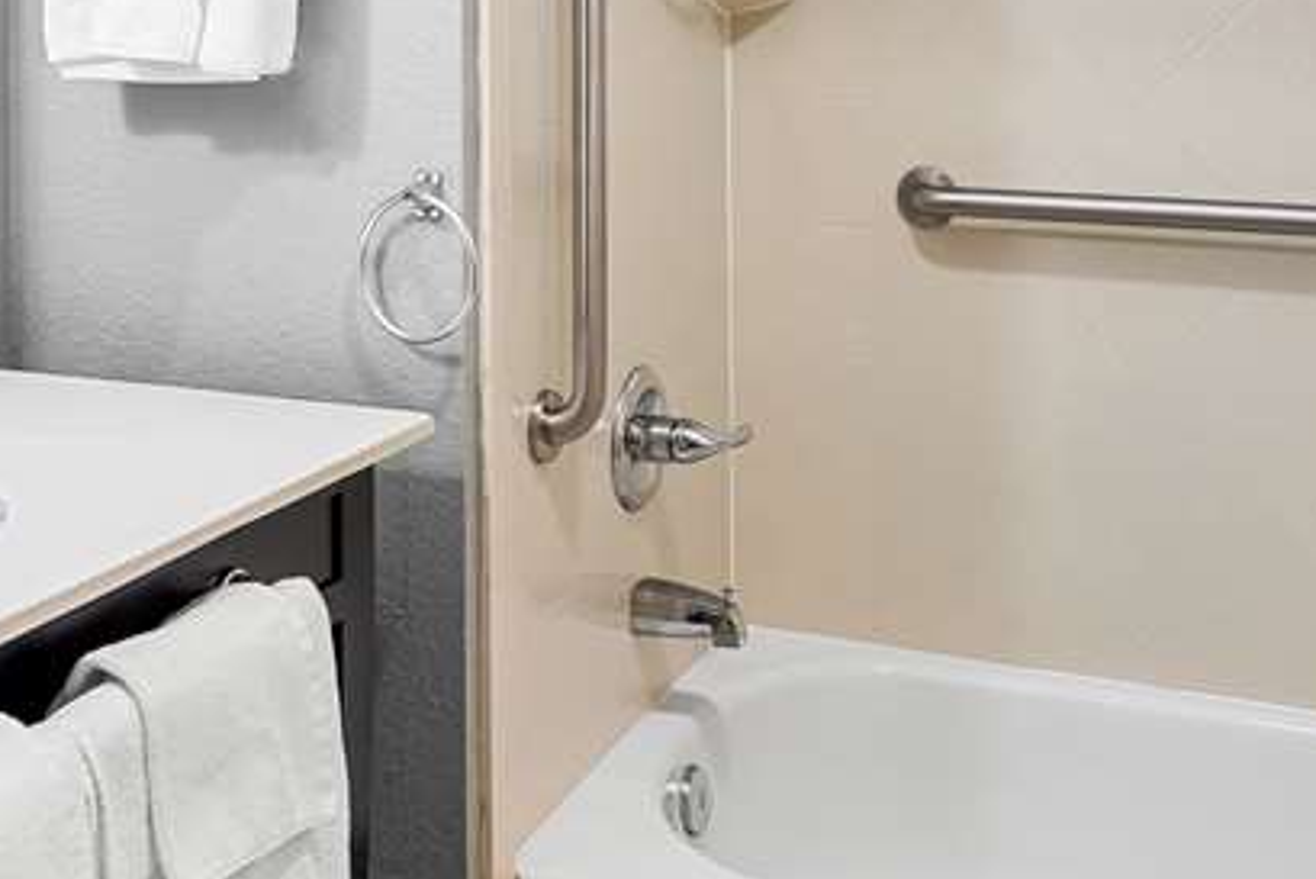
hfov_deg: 48.4
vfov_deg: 31.0
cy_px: -3
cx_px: 690
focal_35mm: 40
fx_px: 1463
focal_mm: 16
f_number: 9
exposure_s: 1.6
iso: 400
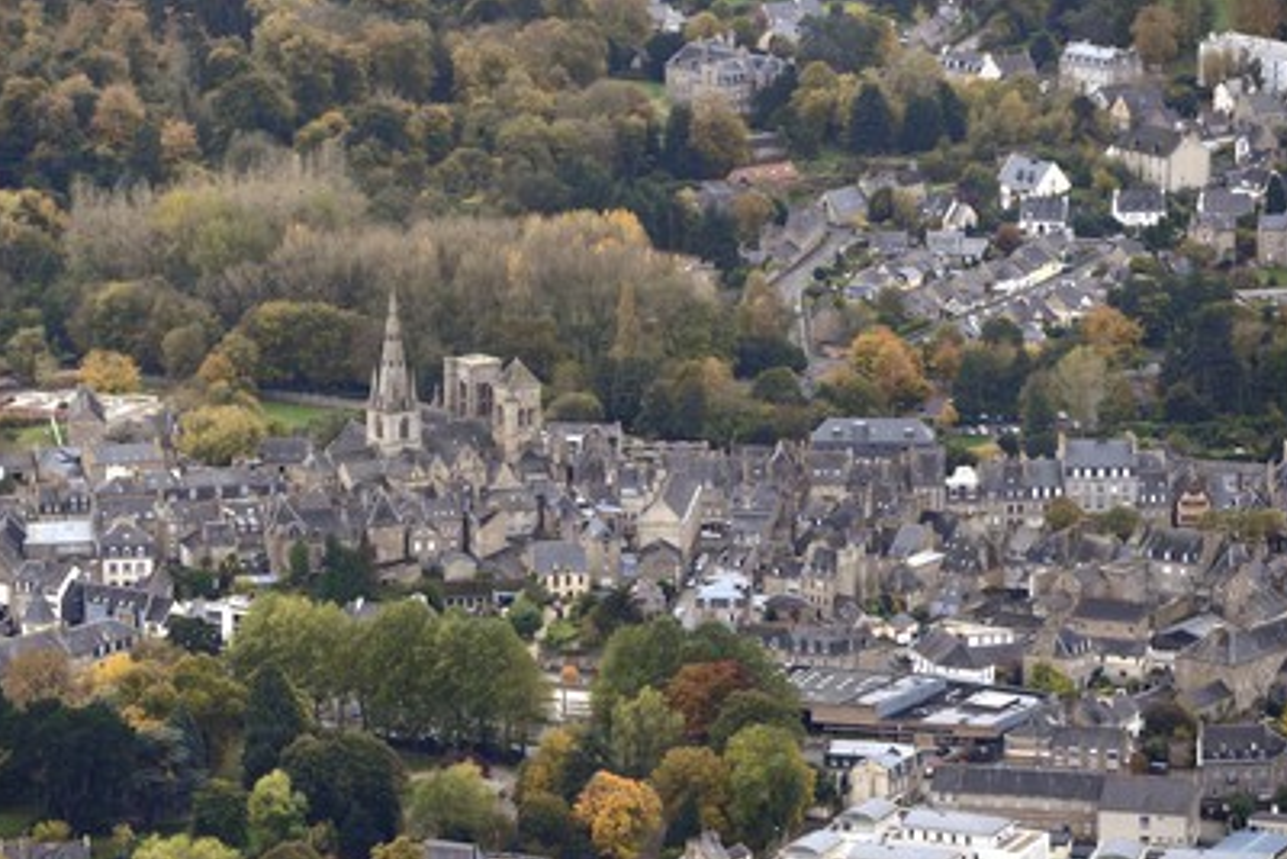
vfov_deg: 6.5
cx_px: 666
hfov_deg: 9.8
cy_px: 447
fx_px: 7510
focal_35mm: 210
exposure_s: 1/1000
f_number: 5.6
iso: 800
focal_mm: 200
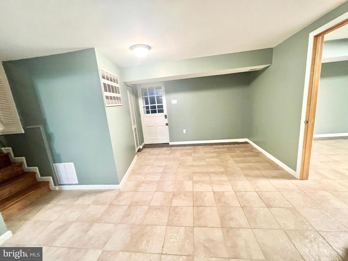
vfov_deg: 89.9
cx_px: 174
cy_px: 130
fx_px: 131
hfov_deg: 106.2
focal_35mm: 13
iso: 640
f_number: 1.8
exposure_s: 1/60
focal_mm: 1.57
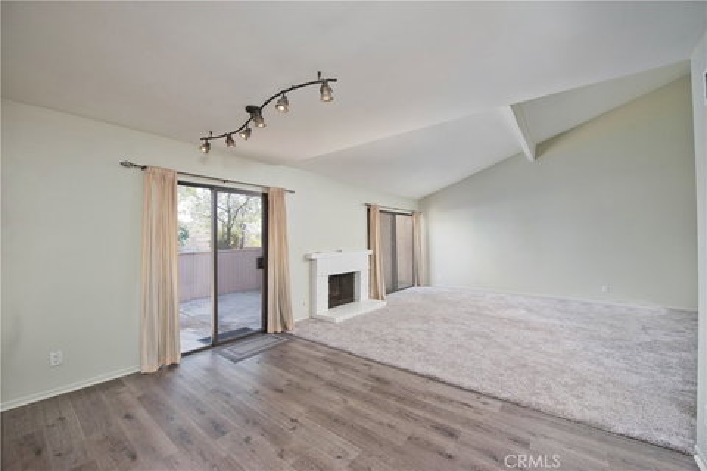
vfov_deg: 81.2
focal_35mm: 14
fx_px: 275
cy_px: 236
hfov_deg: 104.3
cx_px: 354
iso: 400
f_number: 7.1
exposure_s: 1/200
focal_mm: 14
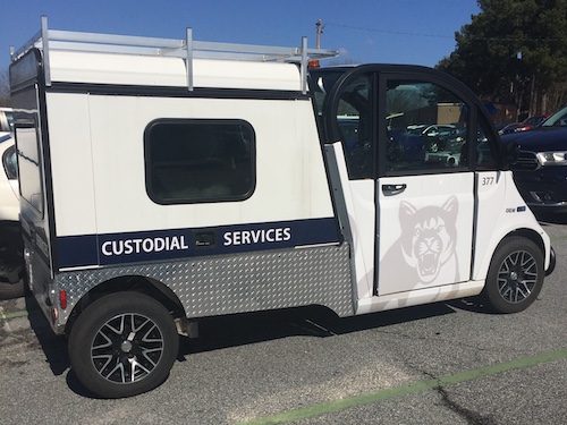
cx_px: 284
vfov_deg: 48.2
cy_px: 212
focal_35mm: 29
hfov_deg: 61.7
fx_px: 475
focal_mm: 4.15
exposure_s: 1/6623
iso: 32
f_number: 2.2
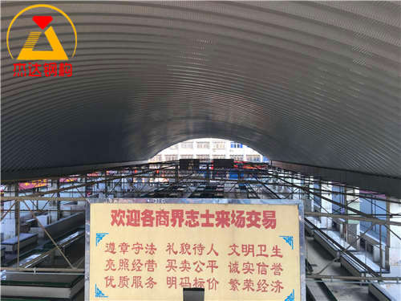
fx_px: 336
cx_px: 200
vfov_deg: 48.2
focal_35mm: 29
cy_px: 150
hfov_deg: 61.7
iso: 25
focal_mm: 4.15
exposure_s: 1/100
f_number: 2.2
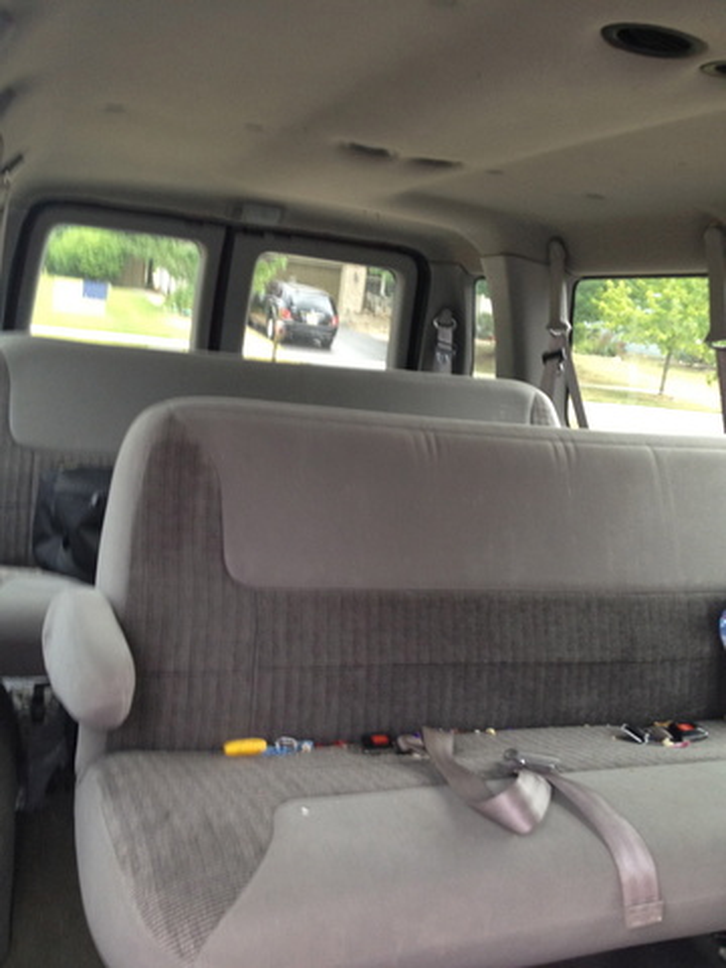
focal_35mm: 35
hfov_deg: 40.7
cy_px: 484
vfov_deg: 52.6
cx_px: 363
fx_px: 979
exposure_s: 1/20
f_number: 2.4
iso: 125
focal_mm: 4.28
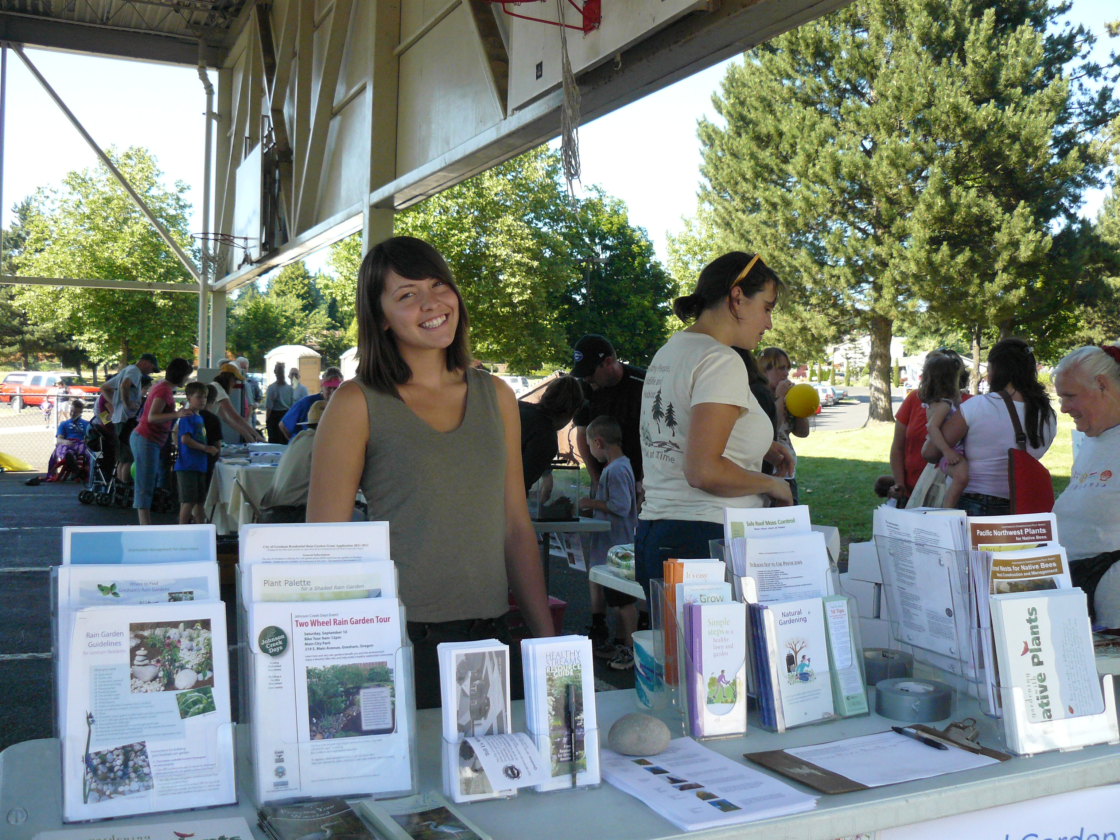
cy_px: 420
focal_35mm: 36
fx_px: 1165
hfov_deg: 51.4
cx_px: 560
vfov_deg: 39.7
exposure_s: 1/500
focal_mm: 6
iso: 200
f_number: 2.8
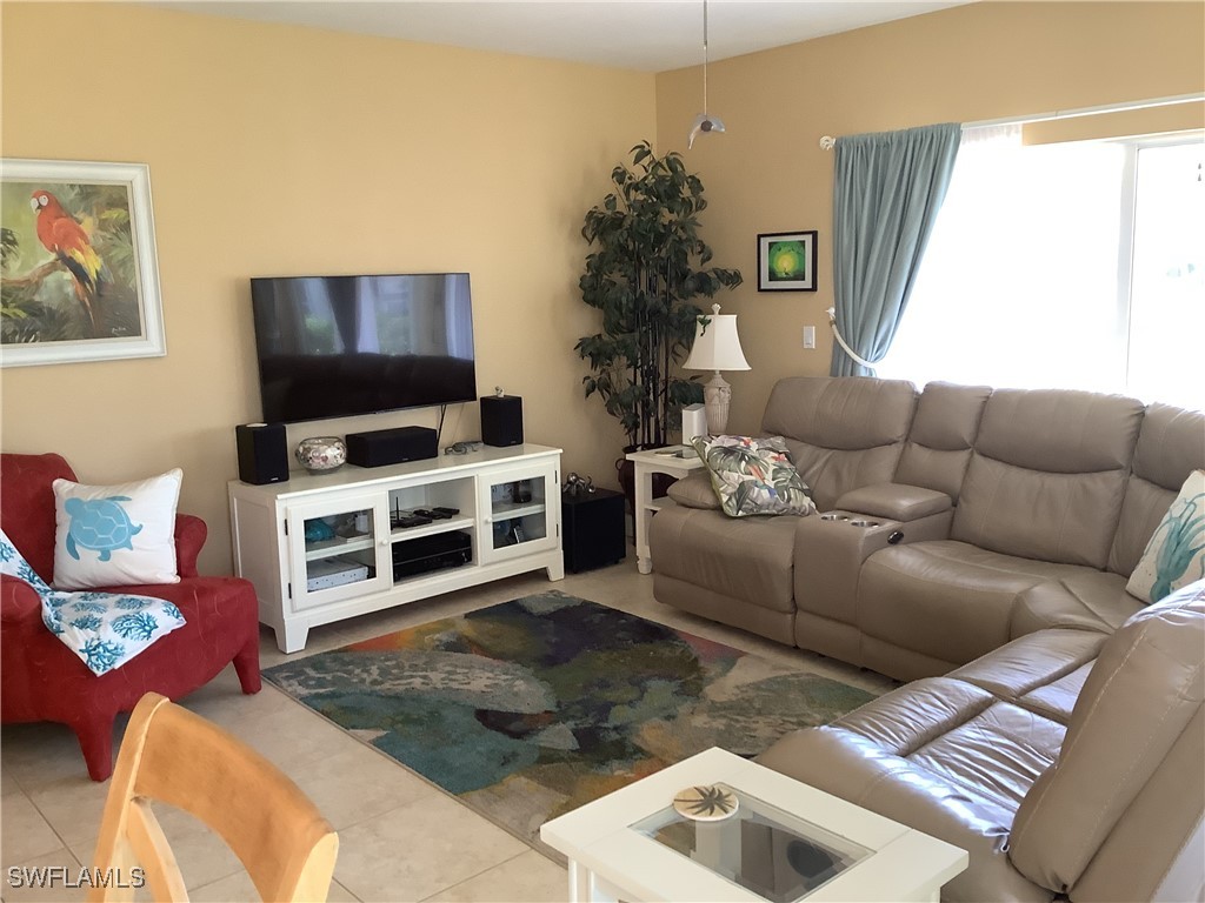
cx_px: 602
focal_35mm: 31
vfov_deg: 45.4
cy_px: 452
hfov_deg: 58.4
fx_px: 1079
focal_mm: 3.3
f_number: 2.4
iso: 200
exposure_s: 1/50
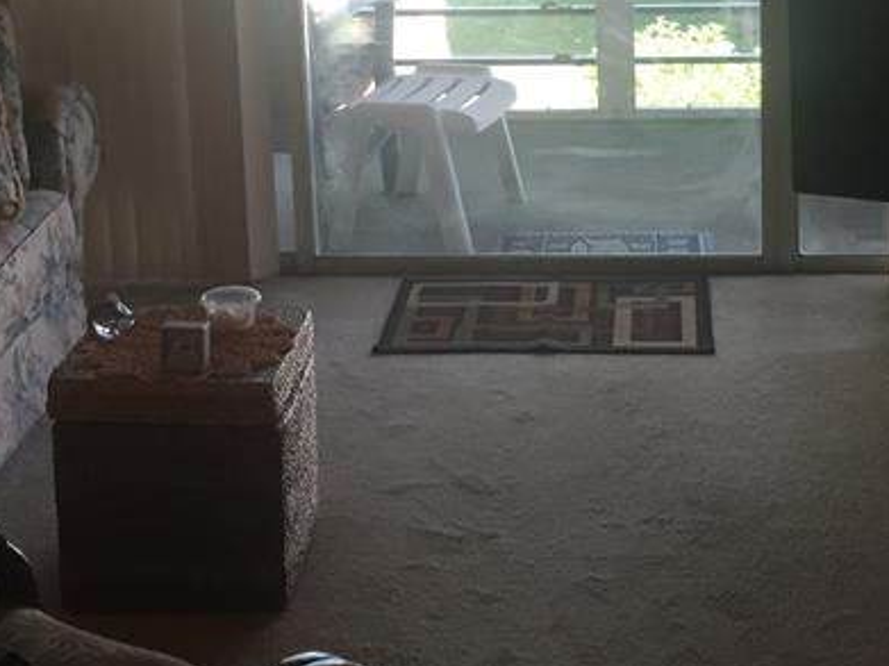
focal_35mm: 76
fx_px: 1951
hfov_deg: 25.6
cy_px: -9
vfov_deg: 18.8
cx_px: 534
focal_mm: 4.15
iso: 32
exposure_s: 1/40
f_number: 2.2
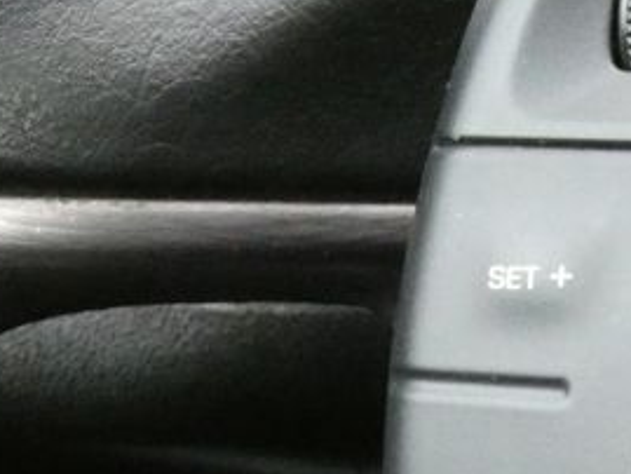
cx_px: 753
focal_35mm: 133
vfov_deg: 11.0
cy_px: 533
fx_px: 2425
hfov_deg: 14.4
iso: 1600
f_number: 5.6
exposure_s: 1/40
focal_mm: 6.2
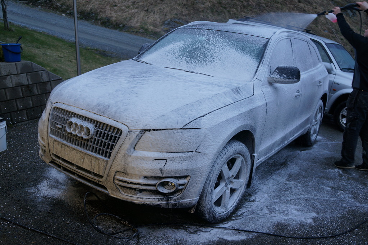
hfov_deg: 57.3
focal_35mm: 33
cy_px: 122
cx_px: 184
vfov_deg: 39.9
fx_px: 337
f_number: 4
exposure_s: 1/60
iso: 160
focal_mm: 22
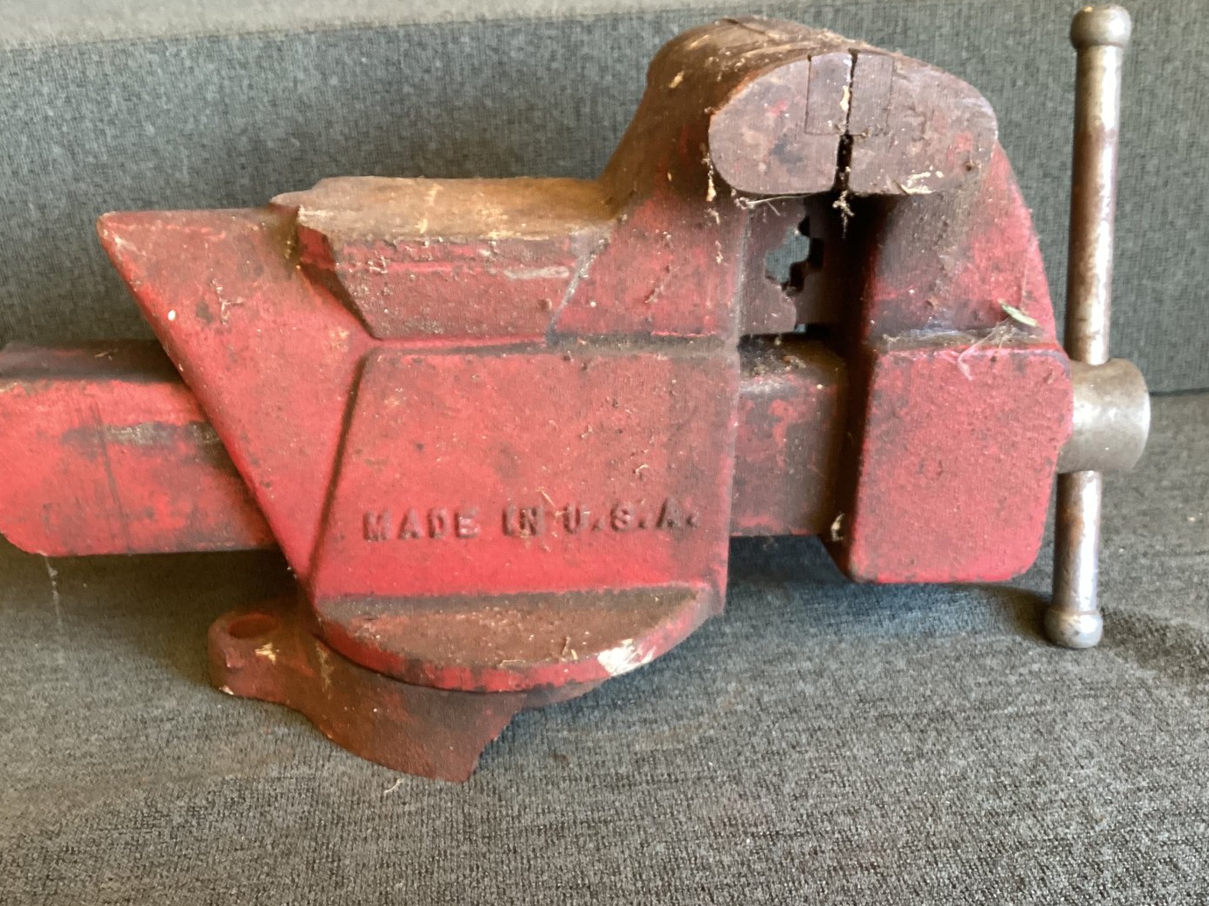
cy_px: 462
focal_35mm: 34
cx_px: 618
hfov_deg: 54.0
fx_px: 1187
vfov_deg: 41.8
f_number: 2.4
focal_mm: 3.3
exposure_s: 1/50
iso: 200
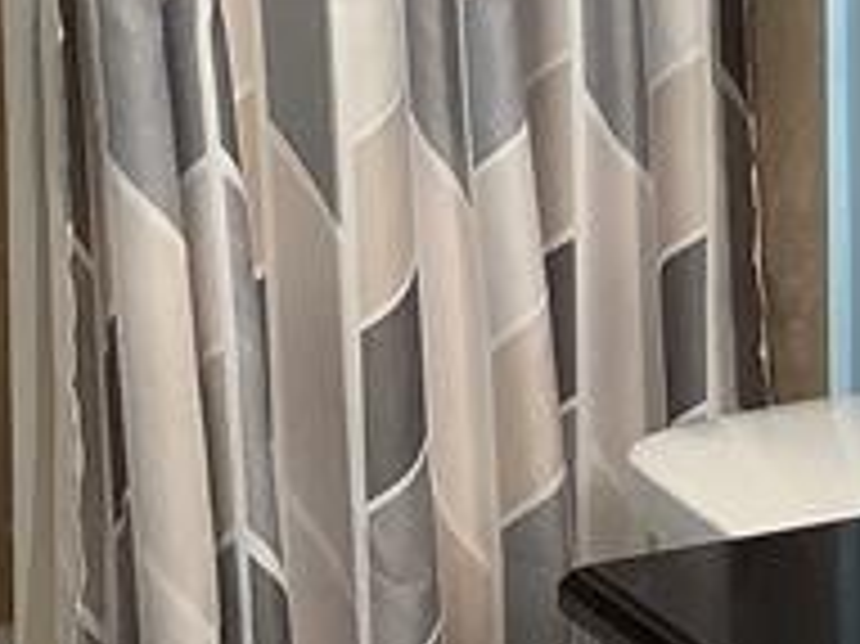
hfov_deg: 15.1
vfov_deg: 11.3
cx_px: 707
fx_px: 3228
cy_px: 9
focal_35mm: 130
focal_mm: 3.3
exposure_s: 1/50
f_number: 2.4
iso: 64
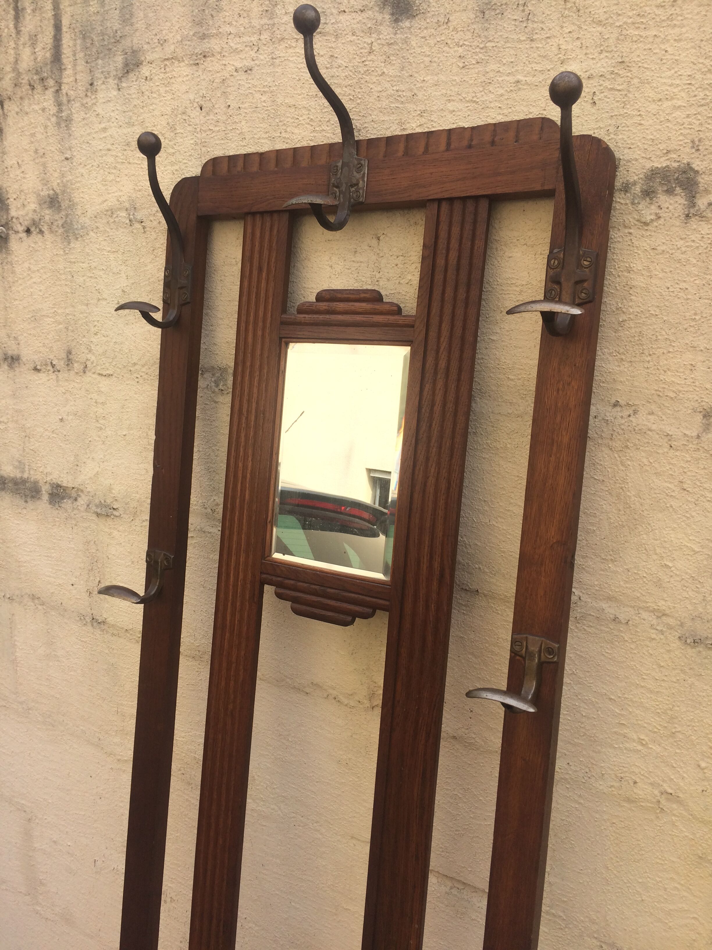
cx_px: 356
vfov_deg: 61.7
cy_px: 475
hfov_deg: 48.2
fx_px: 795
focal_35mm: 29
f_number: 2.2
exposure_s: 1/631
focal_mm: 4.15
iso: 32
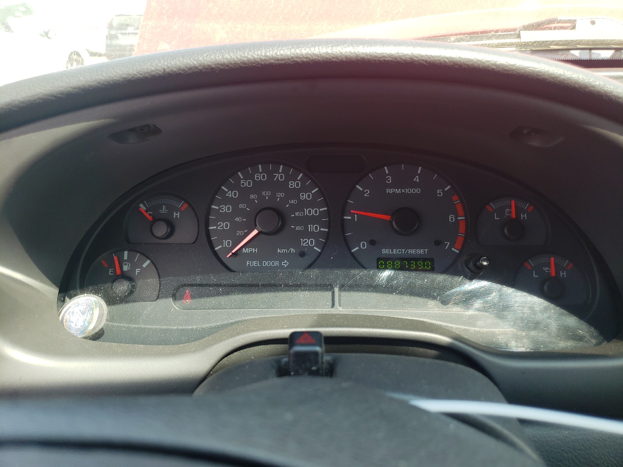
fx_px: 468
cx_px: 312
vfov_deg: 53.1
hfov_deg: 67.3
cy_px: 234
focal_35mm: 26
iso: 50
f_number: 1.5
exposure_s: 1/323
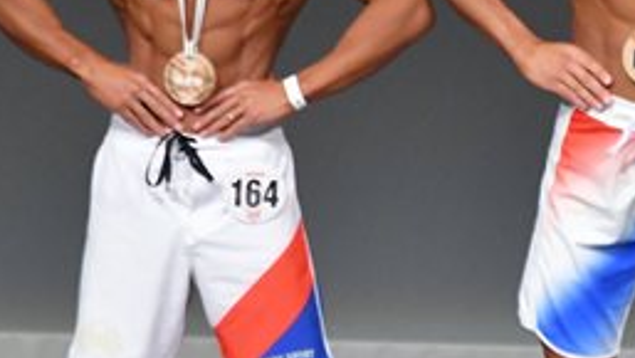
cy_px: 52
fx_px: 19950
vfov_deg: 1.0
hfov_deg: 1.8
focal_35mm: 1184
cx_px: 584
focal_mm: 250
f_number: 5.6
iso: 5000
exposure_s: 1/400
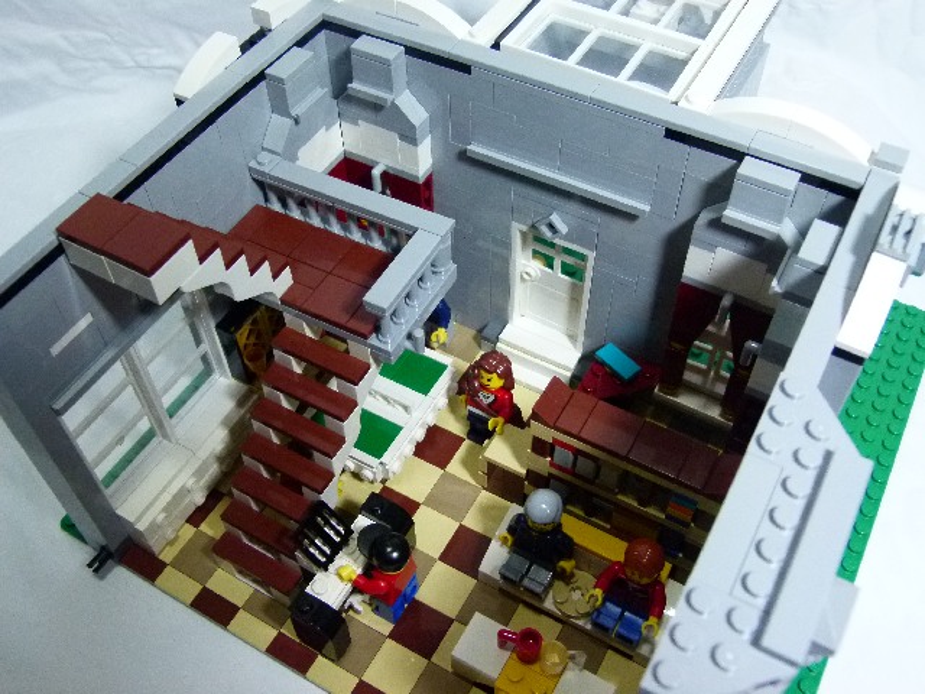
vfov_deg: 40.7
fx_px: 935
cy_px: 347
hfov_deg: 52.6
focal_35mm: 35
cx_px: 462
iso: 400
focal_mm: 6.3
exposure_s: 1/50
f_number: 3.1
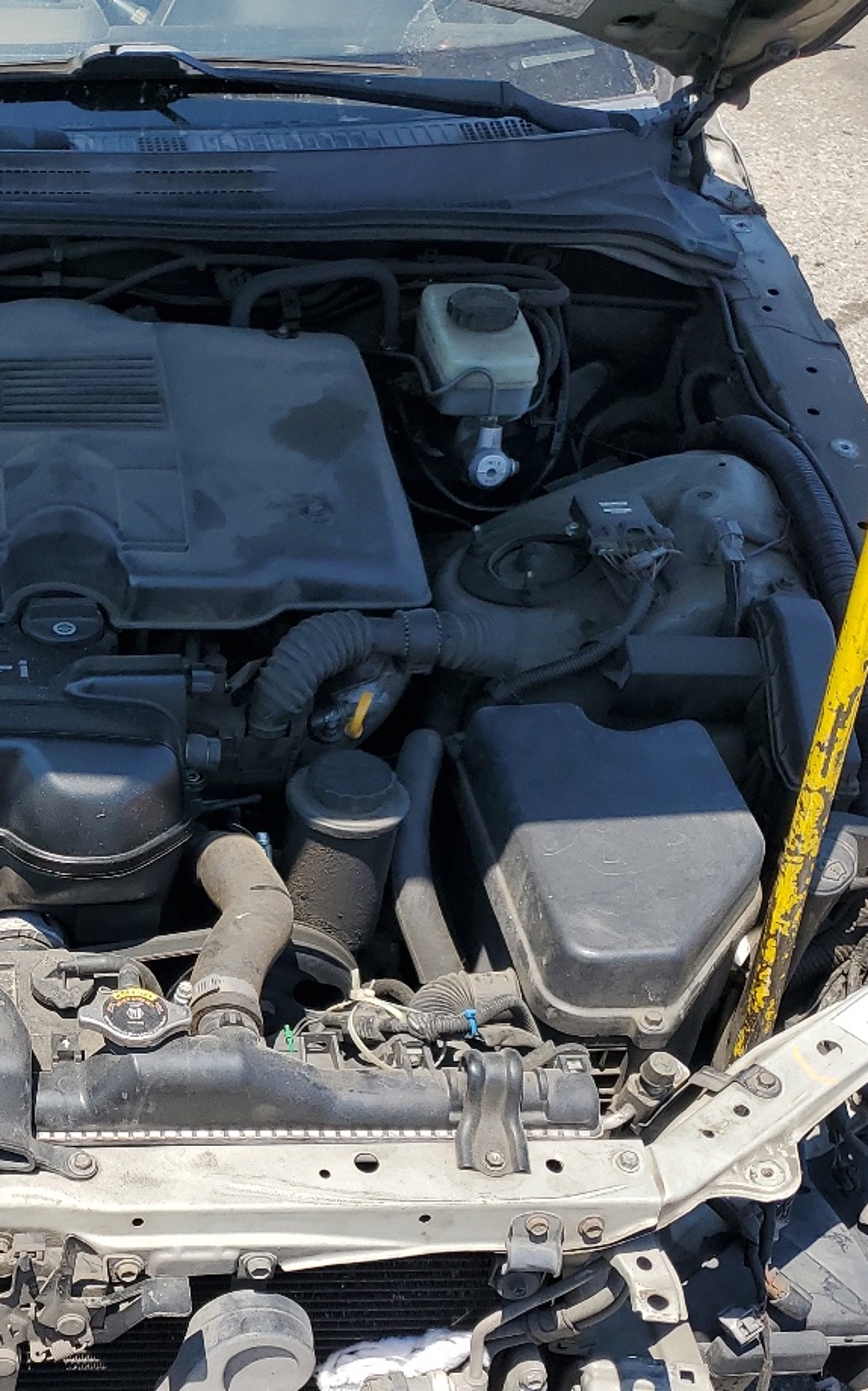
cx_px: 8
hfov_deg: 25.6
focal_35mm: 48
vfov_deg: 41.4
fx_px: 1818
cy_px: 901
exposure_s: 1/1667
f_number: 1.5
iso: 50
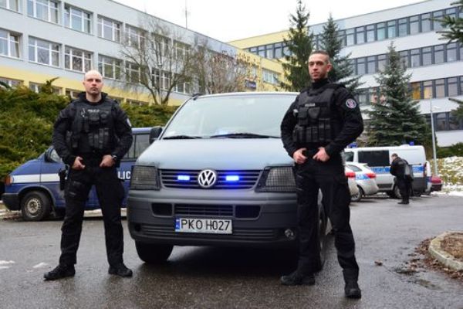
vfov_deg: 31.9
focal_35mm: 42
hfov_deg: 46.4
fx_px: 540
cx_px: 232
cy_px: 154
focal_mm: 28
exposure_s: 1/80
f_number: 8
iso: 800
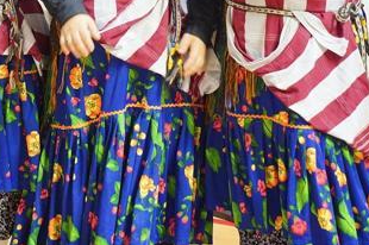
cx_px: 157
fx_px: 1782
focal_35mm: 174
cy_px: -54
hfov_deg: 11.8
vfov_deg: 7.8
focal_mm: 70
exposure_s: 1/160
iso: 1600
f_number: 3.2
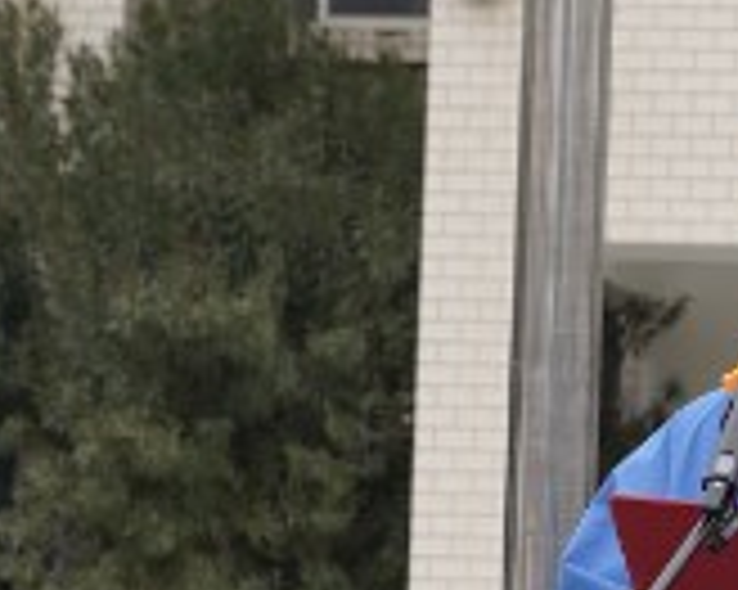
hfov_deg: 7.6
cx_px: 1094
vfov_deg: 6.1
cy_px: 651
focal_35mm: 251
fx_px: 5479
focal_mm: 55
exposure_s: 1/500
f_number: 5
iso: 400
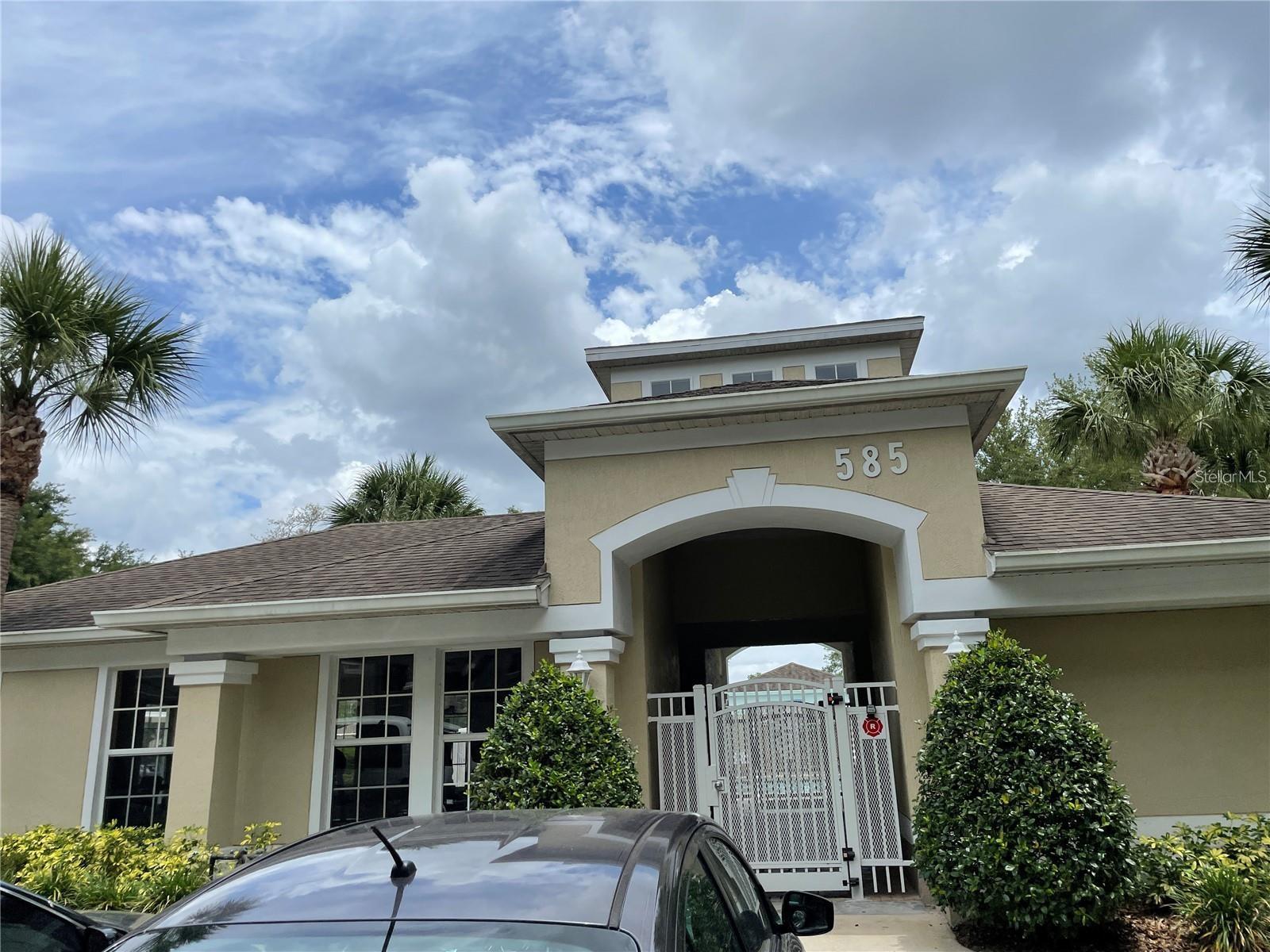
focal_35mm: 26
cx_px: 635
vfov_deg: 53.1
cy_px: 476
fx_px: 954
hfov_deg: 67.3
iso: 32
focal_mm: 4.2
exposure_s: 1/5051
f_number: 1.6
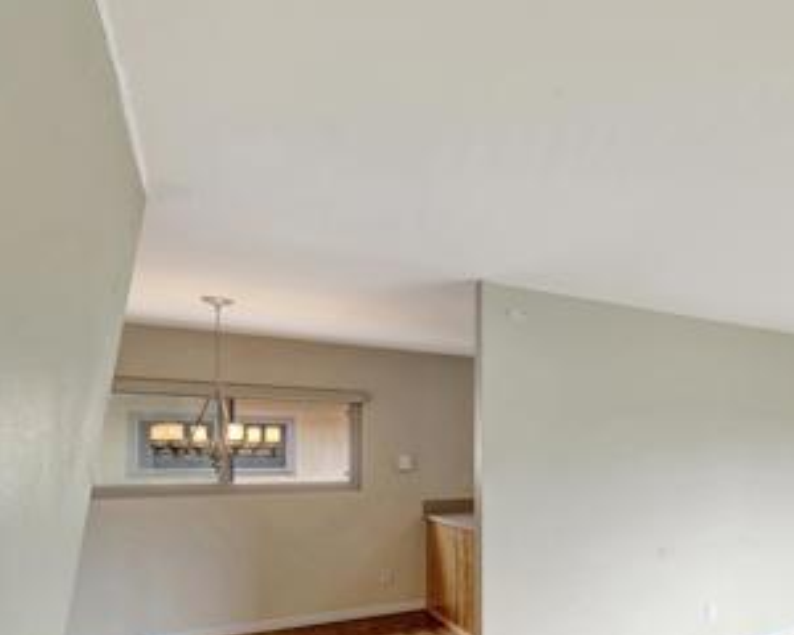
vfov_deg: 50.0
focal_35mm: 28
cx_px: 823
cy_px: 455
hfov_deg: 48.8
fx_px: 658
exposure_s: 1/2.5
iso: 100
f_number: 8
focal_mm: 14
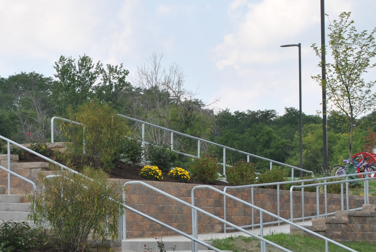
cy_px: 169
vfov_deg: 8.9
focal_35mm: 154
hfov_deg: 13.2
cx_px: 53
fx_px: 1611
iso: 100
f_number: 7.1
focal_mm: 44
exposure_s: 1/200
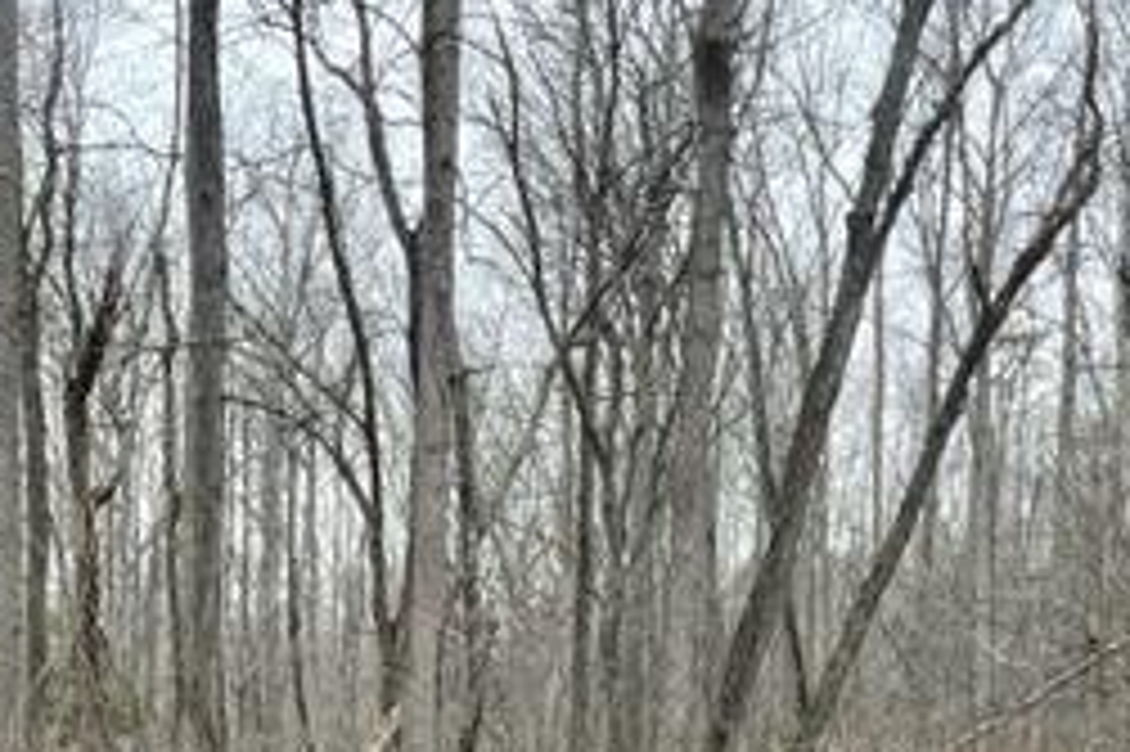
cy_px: 1063
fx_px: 2164
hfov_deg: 29.3
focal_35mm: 69
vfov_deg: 18.0
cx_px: 581
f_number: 1.6
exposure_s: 1/297
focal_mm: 5.1
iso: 50
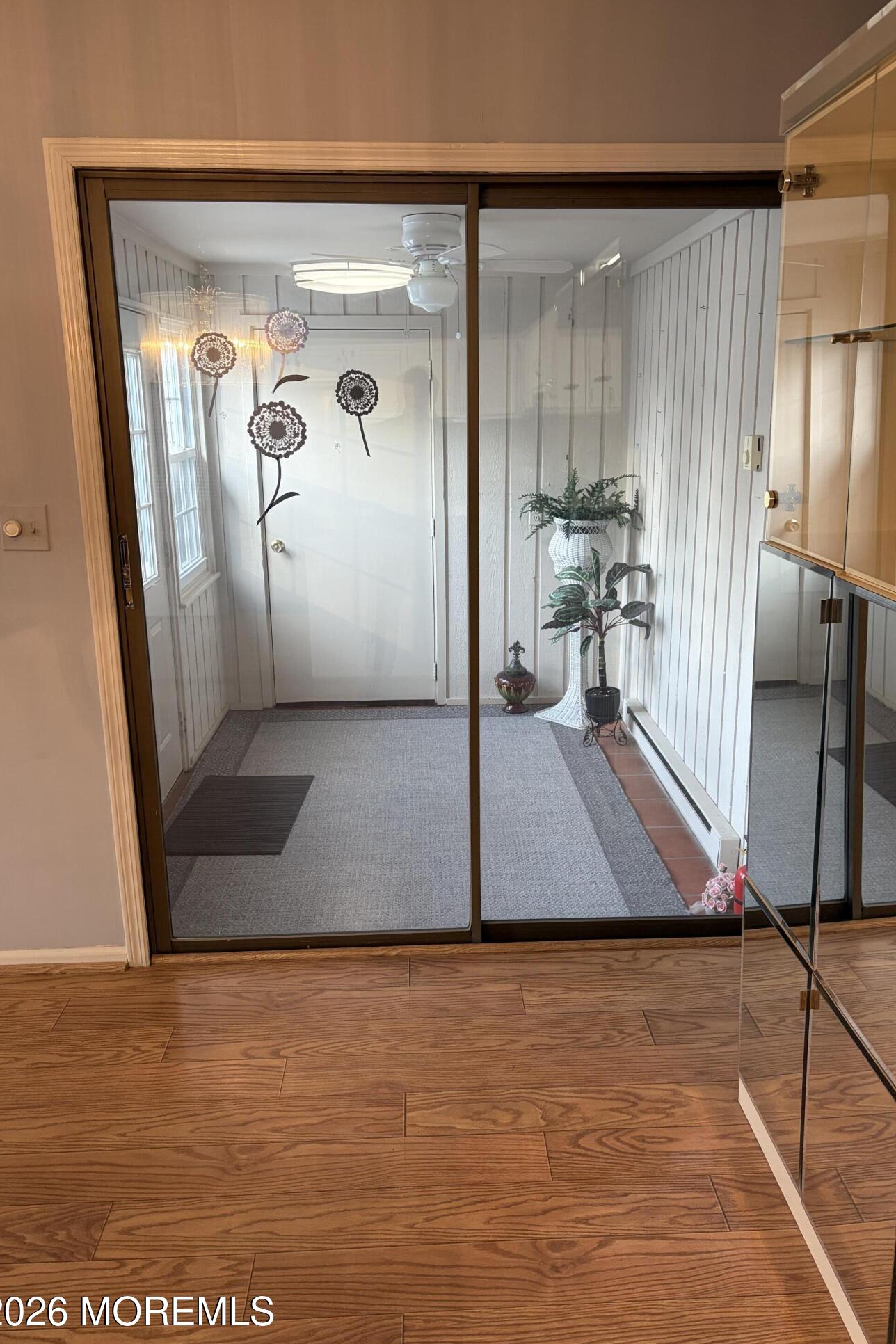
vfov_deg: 65.5
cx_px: 471
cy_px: 680
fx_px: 1045
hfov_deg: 46.4
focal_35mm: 28
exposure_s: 1/60
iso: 160
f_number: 1.6
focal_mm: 5.96
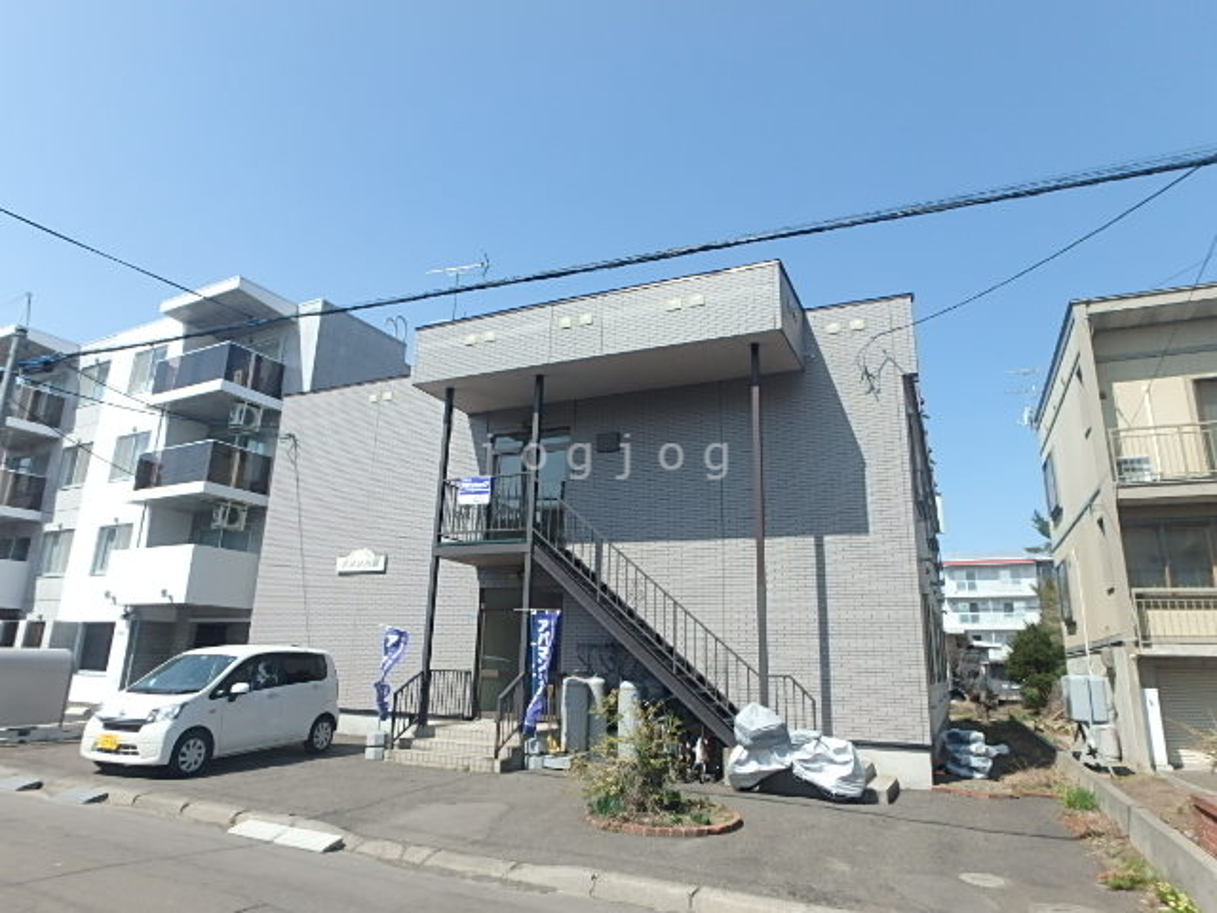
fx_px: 738
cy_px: 456
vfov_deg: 63.4
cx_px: 608
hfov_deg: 79.0
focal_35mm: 21
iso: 125
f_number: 6
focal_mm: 3.7
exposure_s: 1/400
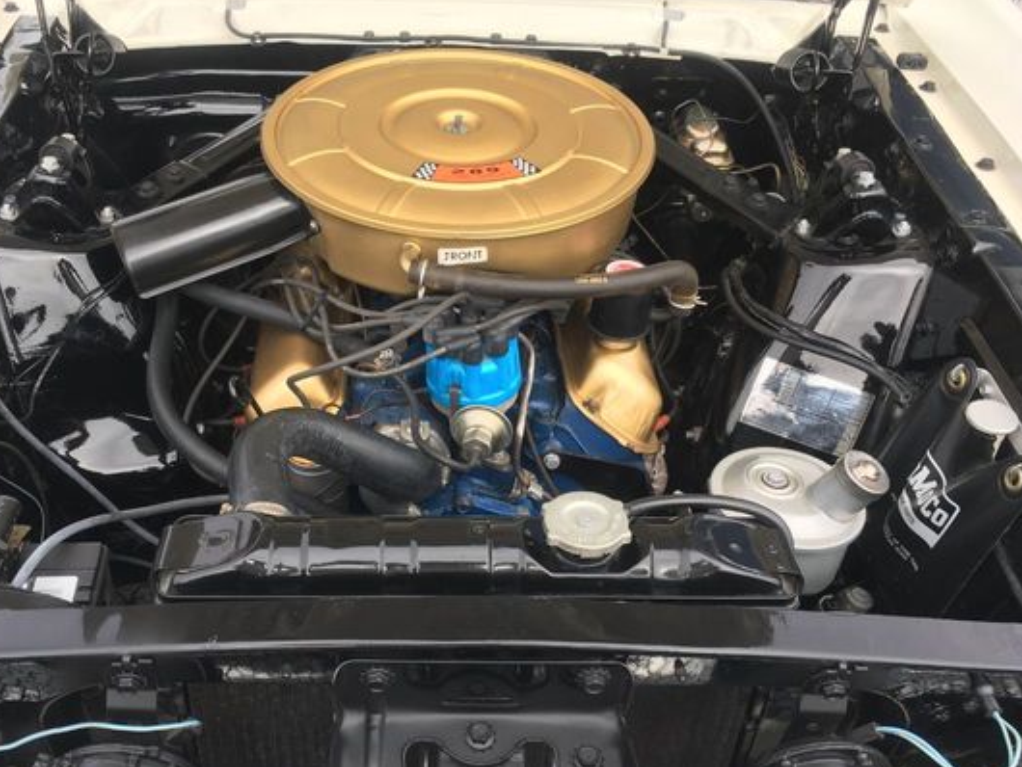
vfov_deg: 40.7
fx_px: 1034
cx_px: 436
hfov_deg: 52.4
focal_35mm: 35
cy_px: 424
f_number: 2.2
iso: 25
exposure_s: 1/262
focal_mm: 4.15
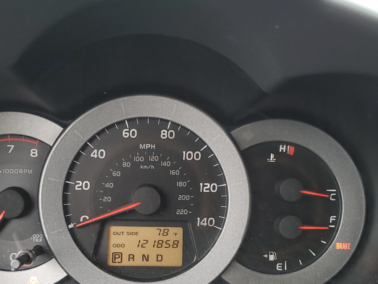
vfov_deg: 33.9
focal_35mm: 42
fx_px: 459
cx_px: 163
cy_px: 203
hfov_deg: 44.7
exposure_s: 1/120
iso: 66
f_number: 1.5
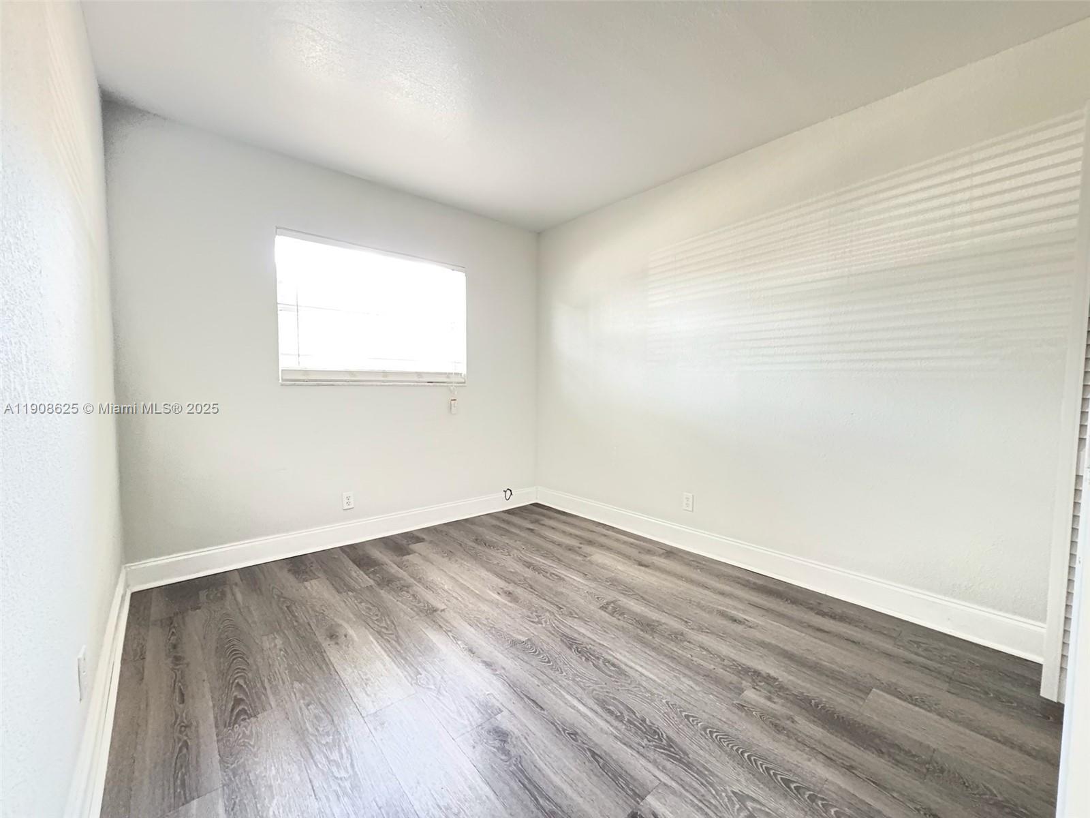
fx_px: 441
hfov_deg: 102.1
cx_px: 545
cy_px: 409
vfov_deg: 85.7
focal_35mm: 14
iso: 1600
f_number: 2.2
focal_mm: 2.22
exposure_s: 1/30
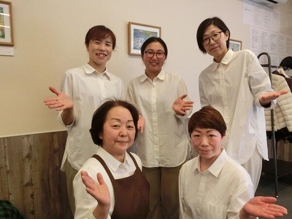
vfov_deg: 48.2
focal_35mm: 29
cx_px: 146
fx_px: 245
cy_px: 110
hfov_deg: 61.7
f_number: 3.7
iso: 800
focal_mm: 5.2
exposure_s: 1/250
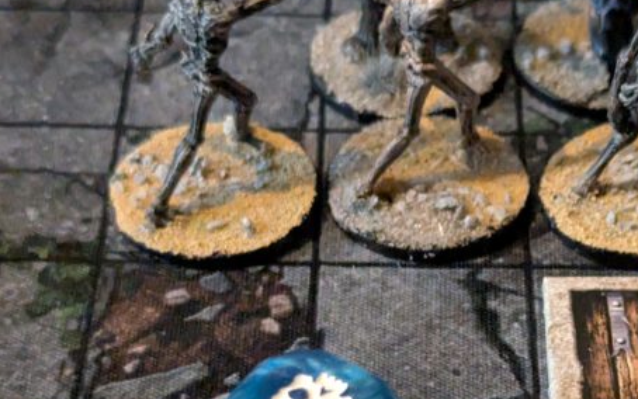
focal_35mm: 115
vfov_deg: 11.3
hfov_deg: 18.0
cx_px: 471
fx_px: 2000
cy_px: 346
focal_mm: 6.81
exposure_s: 1/63.9
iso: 1711
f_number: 1.85
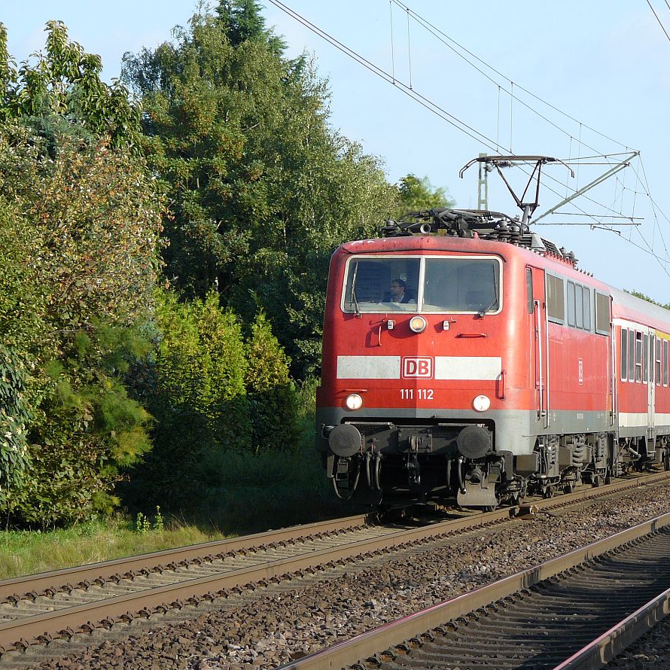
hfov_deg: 11.3
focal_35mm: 155
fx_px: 3394
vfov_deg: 11.3
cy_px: 333
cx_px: 431
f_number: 3.2
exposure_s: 1/500
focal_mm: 21.6
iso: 100
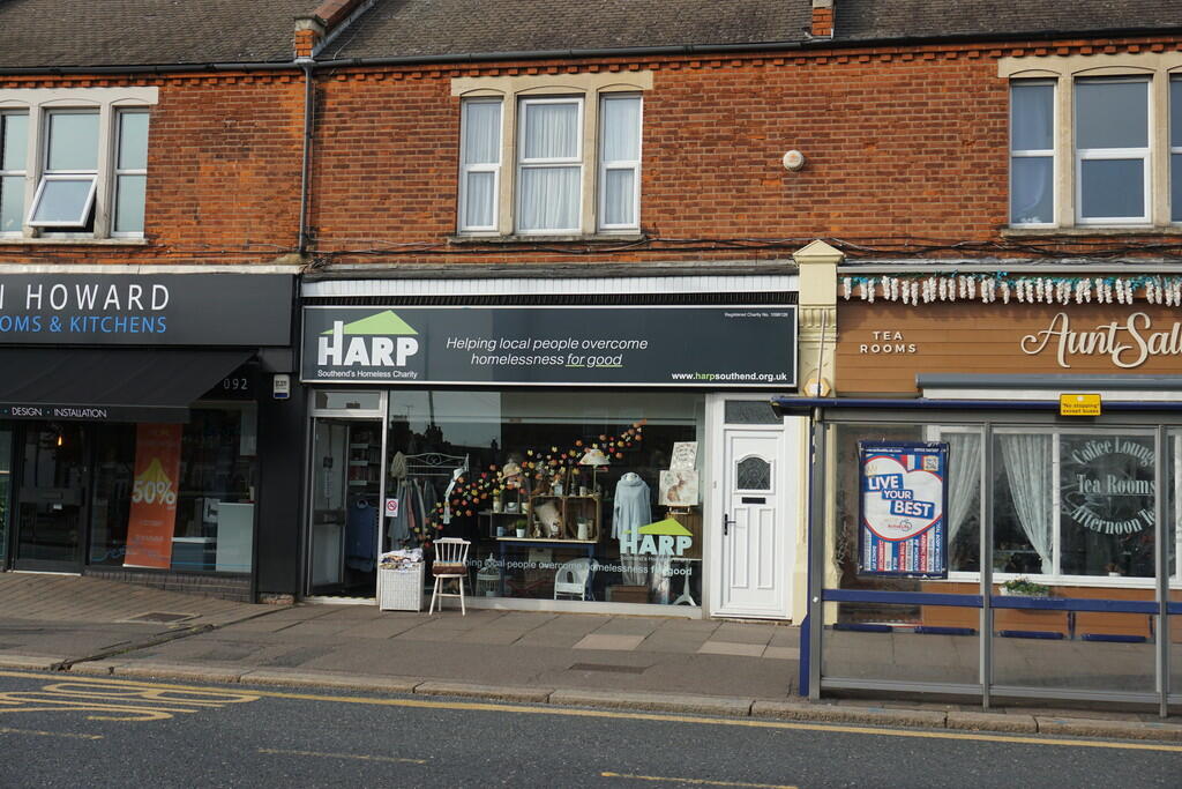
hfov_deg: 46.4
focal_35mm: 42
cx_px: 591
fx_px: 1379
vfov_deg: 31.9
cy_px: 394
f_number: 6.3
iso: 100
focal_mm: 28
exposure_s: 1/250
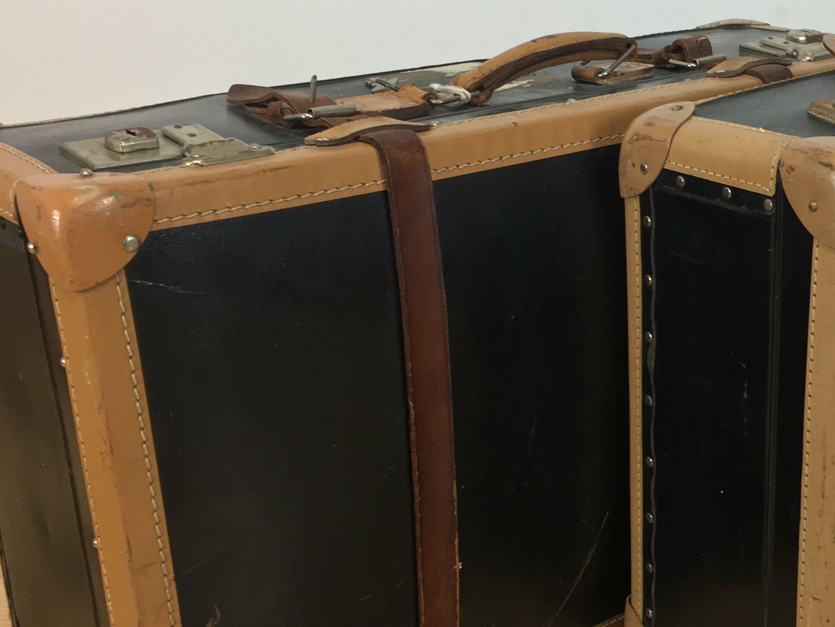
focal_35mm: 57
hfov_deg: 32.8
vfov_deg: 25.6
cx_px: 671
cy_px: 368
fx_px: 1375
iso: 50
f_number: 2.2
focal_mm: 4.15
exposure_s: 1/33
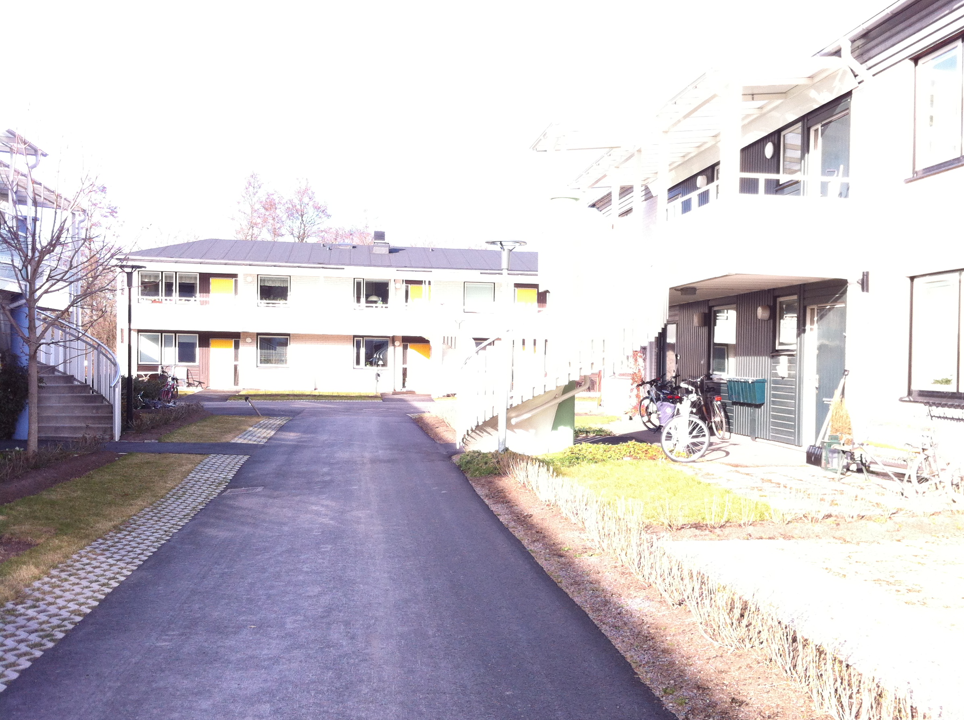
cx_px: 523
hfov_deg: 49.0
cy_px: 383
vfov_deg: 37.6
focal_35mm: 38
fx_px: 1057
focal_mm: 3.85
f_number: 2.8
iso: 80
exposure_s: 1/256
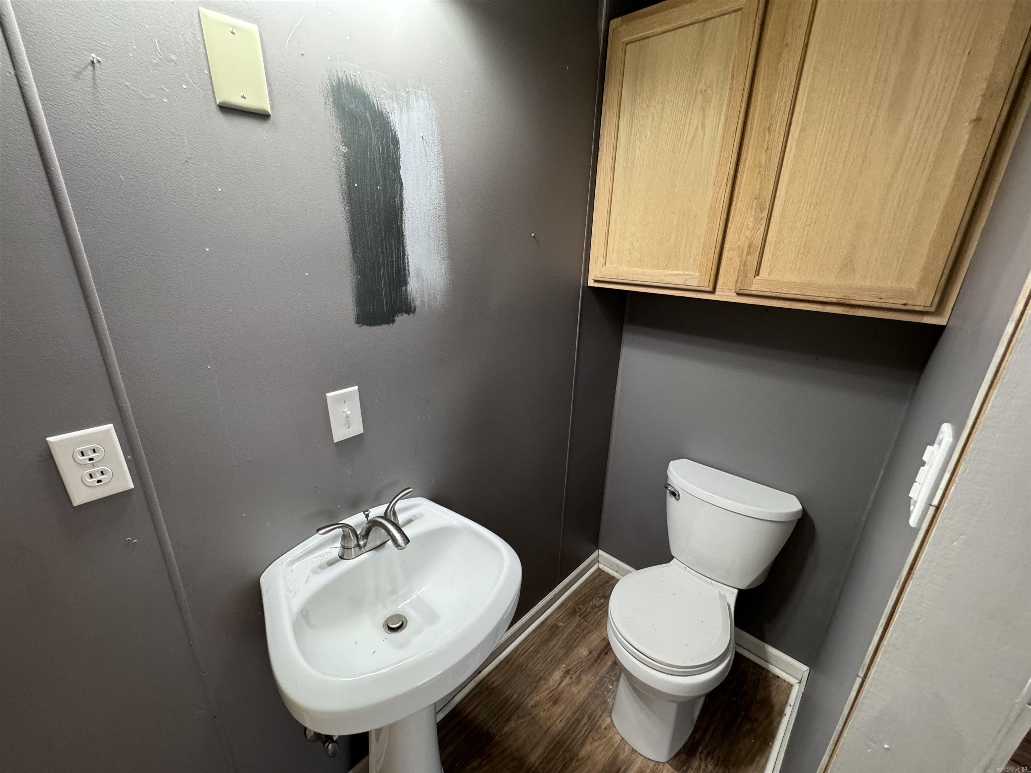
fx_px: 417
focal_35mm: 14
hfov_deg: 102.1
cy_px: 386
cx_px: 516
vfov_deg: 85.7
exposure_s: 1/60
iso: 250
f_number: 2.2
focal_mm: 2.22
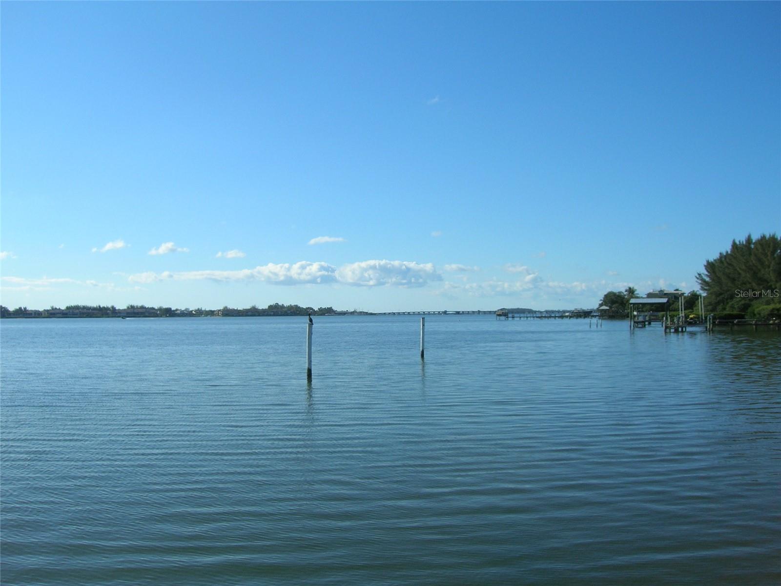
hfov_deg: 54.0
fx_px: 767
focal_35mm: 34
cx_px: 390
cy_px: 293
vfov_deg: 41.8
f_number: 4.9
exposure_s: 1/557
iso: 50
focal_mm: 5.7
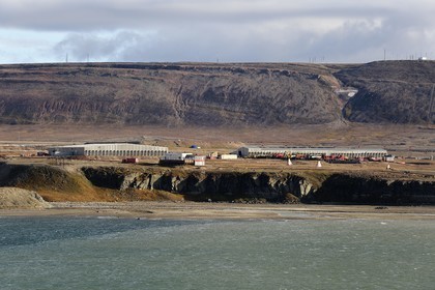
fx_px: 2416
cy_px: 145
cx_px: 218
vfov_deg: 6.9
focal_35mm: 200
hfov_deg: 10.3
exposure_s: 1/800
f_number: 5.6
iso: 200
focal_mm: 200
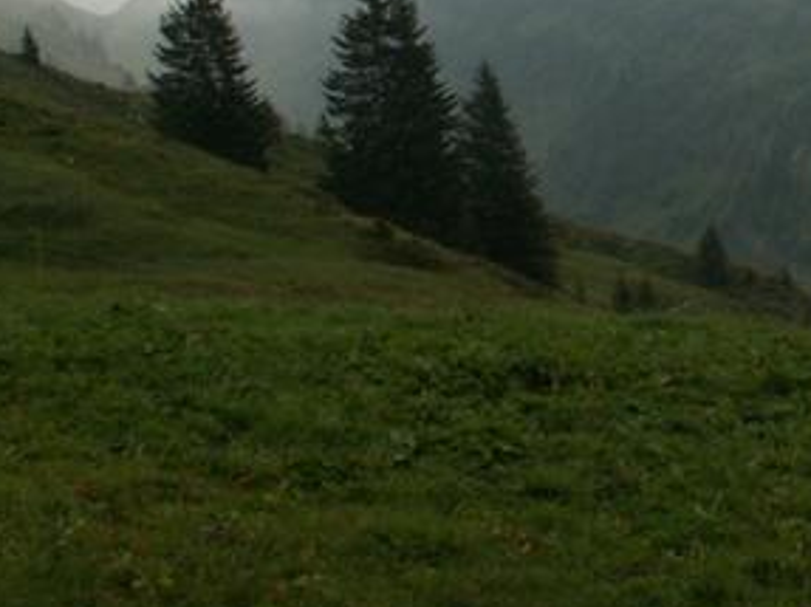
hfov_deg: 24.6
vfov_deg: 18.3
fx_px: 1827
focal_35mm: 78
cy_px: -31
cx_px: 661
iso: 50
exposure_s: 1/200
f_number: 8
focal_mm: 5.86
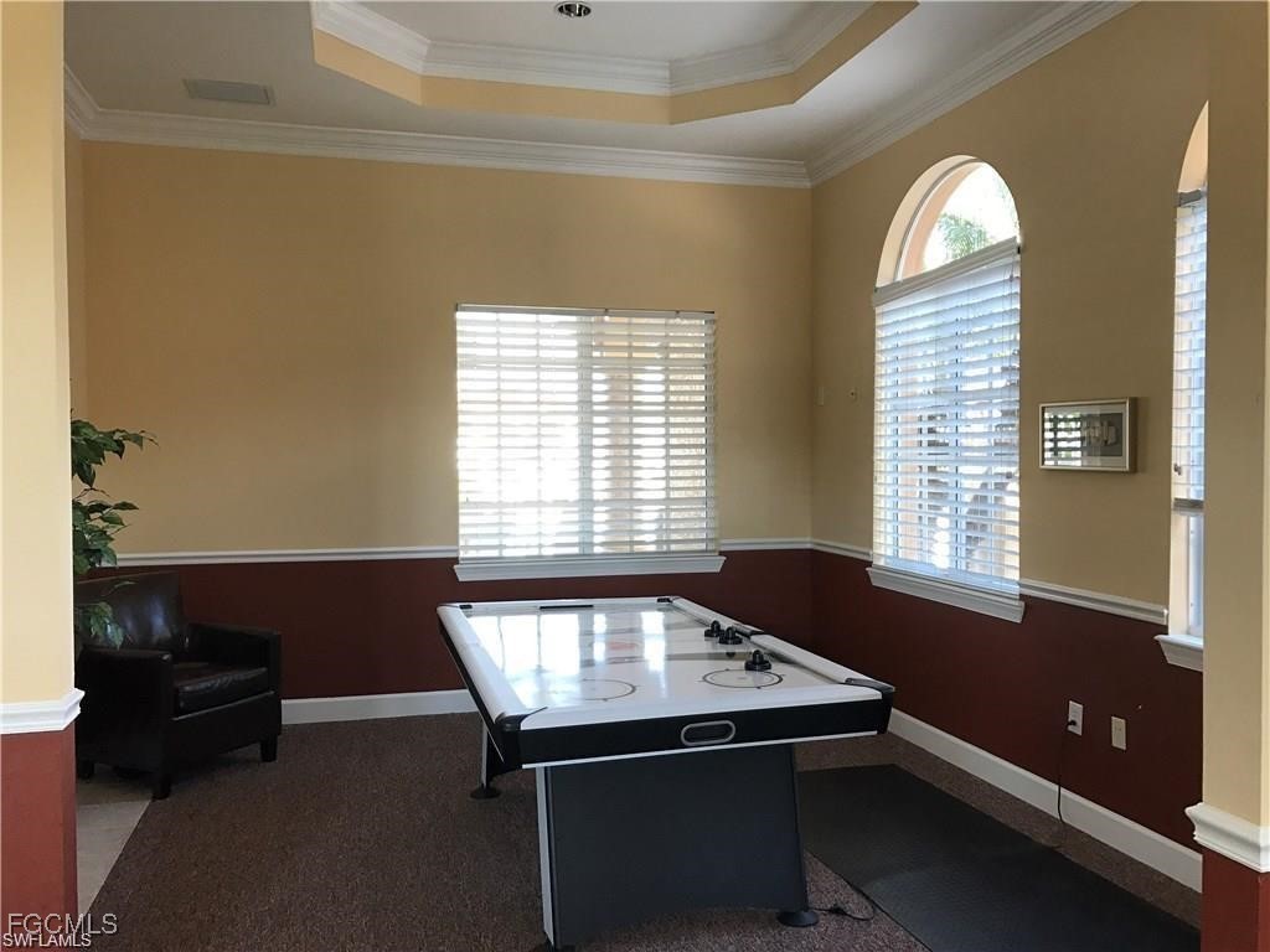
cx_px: 635
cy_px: 476
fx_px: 1027
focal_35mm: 28
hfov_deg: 63.4
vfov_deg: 49.7
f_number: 1.8
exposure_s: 1/40
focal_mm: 3.99
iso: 25
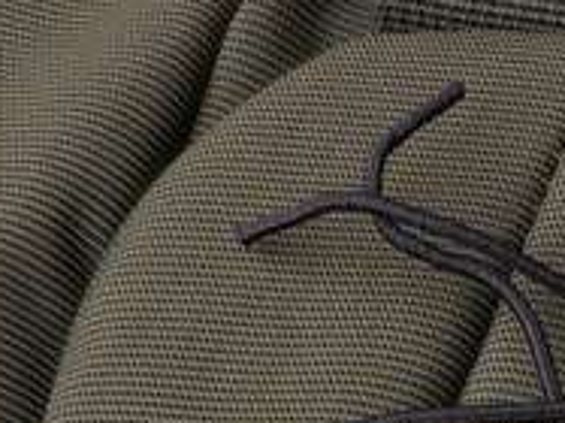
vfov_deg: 7.8
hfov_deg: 10.8
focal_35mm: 175
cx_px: 876
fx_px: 2855
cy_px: 1048
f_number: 2
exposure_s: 1/103
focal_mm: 4.5
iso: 100
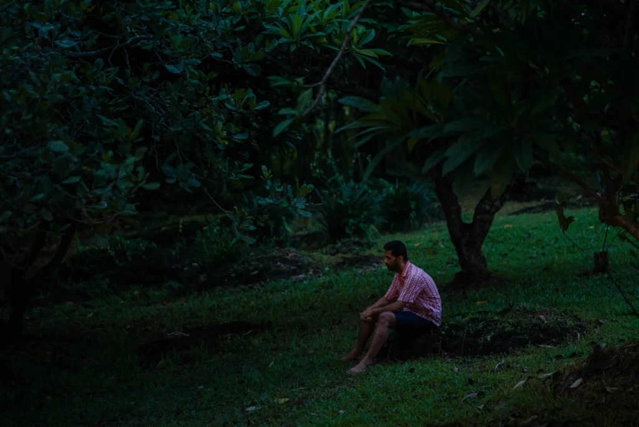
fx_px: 1509
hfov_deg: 23.9
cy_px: 214
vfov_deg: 16.1
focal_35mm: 85
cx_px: 320
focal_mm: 85
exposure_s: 1/100
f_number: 1.8
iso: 6400
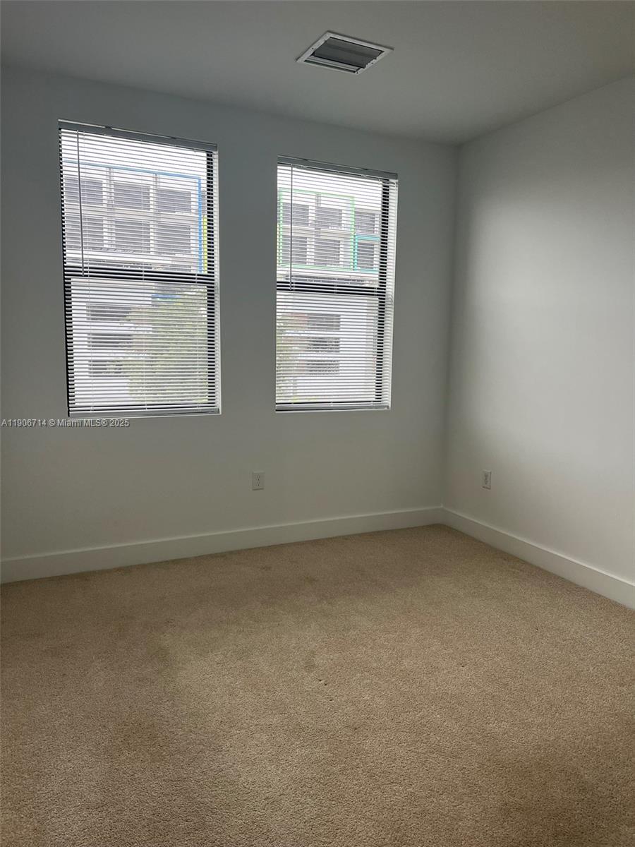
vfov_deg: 67.3
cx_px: 318
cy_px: 424
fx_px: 636
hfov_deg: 53.1
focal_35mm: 26
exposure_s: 1/120
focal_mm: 5.7
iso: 80
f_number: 1.5
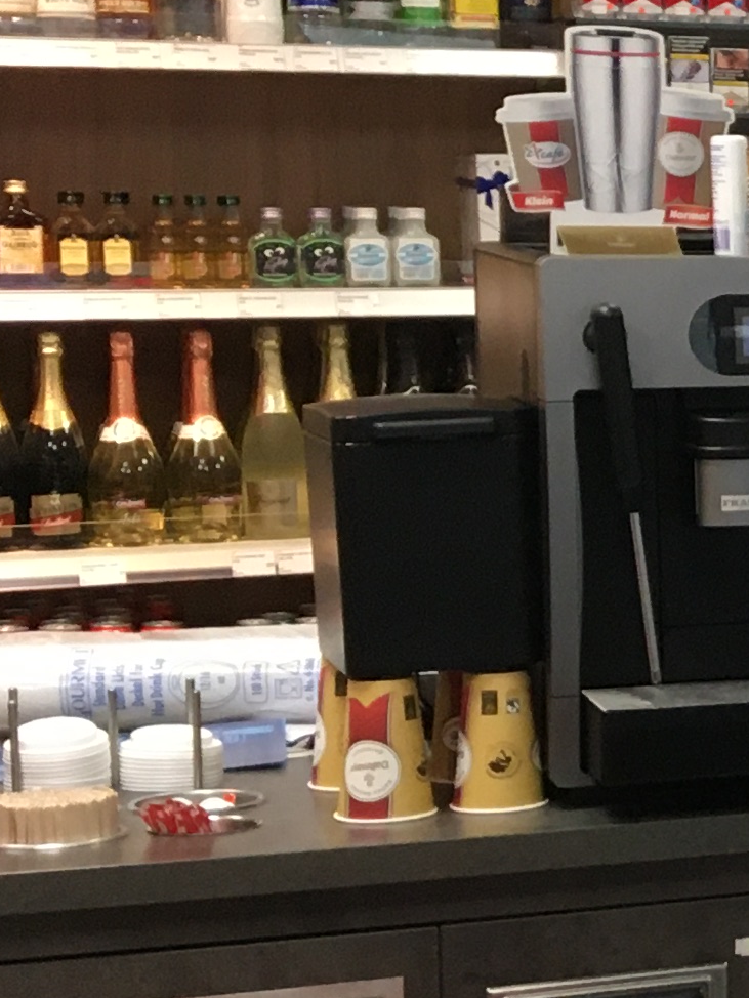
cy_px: 501
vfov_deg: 16.4
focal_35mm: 120
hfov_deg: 10.1
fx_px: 3460
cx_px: 2008
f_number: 2.2
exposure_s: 1/33
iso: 64
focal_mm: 4.15
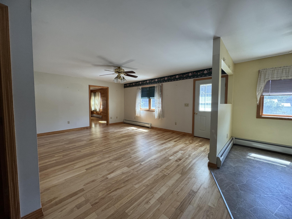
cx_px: 146
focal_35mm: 14
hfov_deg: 102.1
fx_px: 118
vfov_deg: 85.7
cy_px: 110
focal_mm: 2.22
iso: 200
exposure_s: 1/99
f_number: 2.2
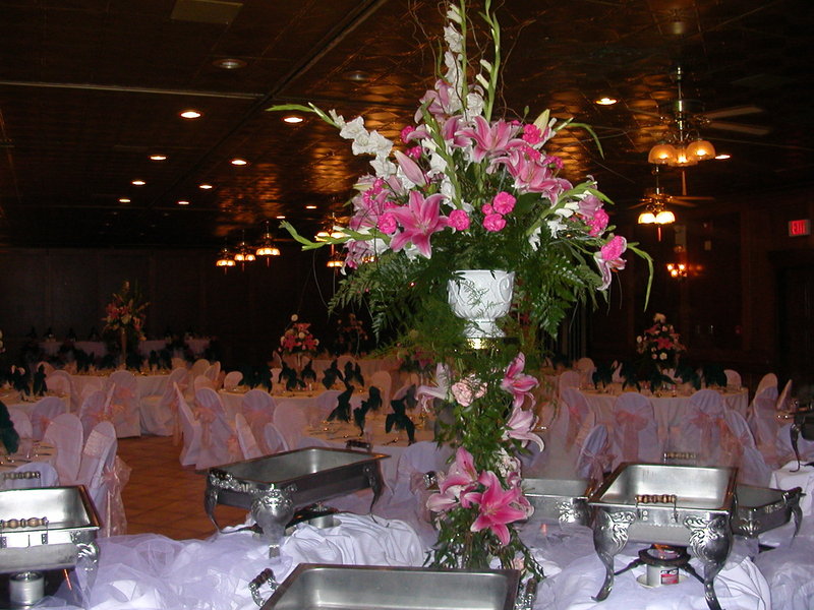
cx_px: 407
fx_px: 870
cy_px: 305
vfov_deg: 38.7
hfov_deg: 50.1
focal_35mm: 37
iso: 200
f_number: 2.7
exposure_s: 1/59.9
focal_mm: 5.6
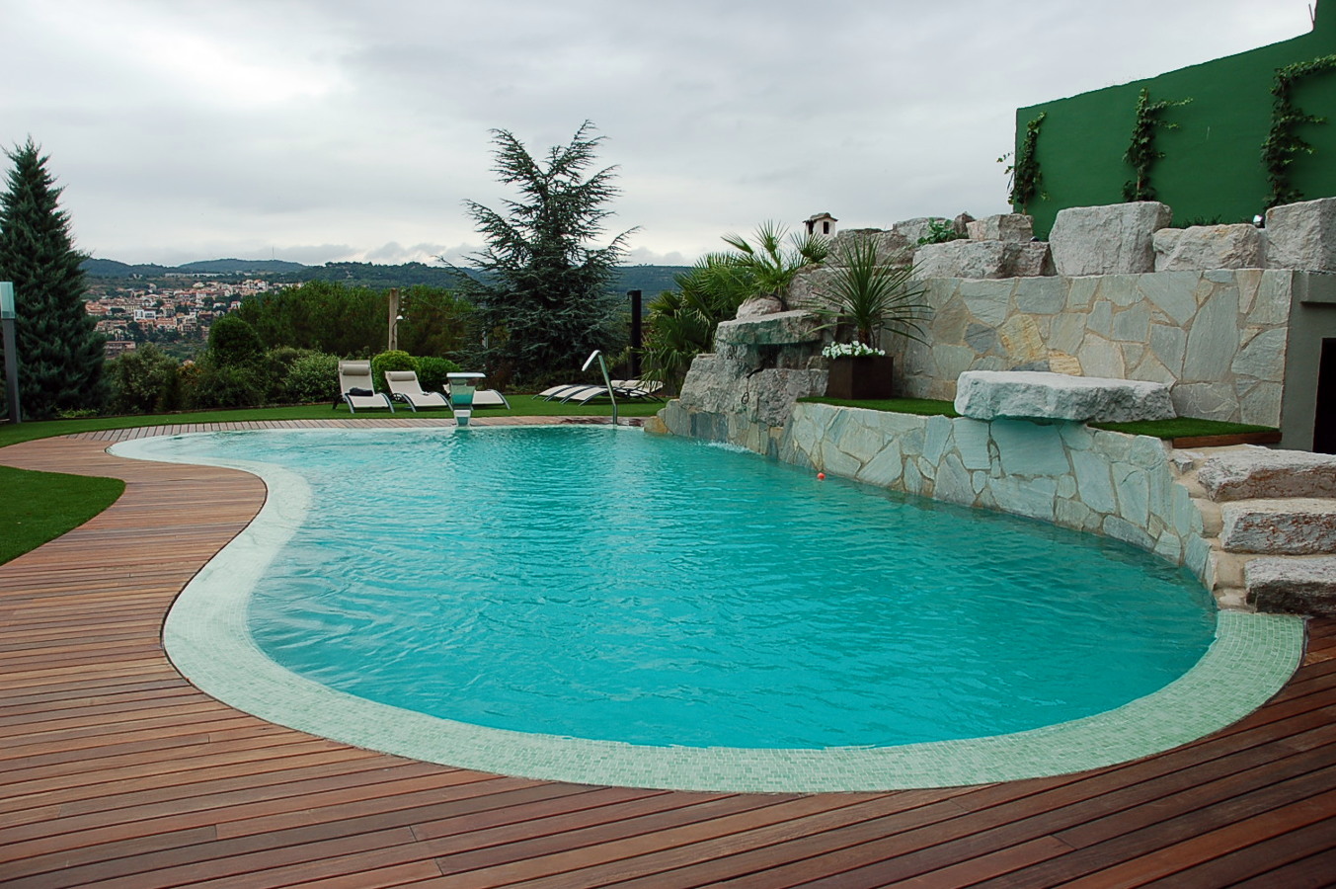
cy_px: 444
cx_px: 668
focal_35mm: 27
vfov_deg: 47.9
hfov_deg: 67.4
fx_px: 1001
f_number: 6.3
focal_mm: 18
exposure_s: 1/160
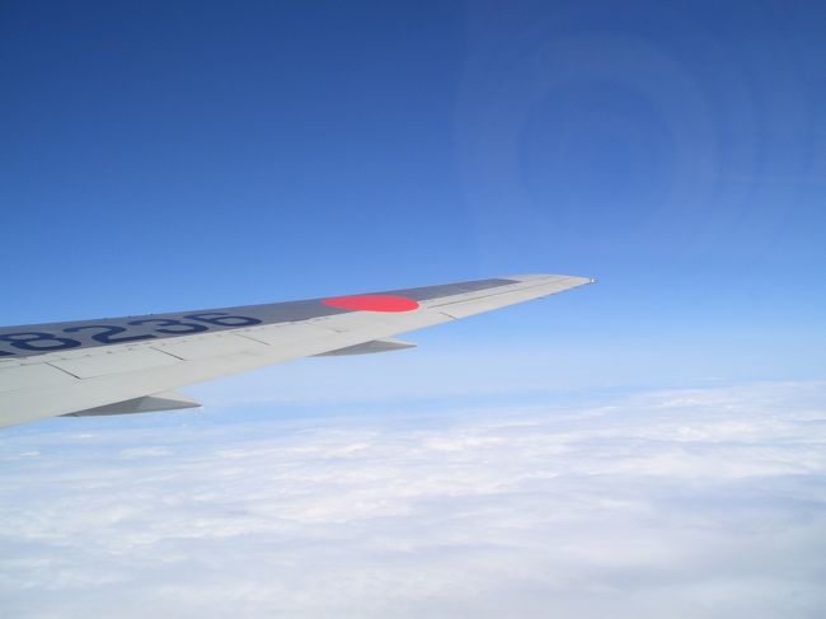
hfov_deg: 51.4
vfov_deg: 39.6
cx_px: 413
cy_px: 310
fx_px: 859
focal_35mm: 36
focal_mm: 4.8
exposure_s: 1/640
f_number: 4
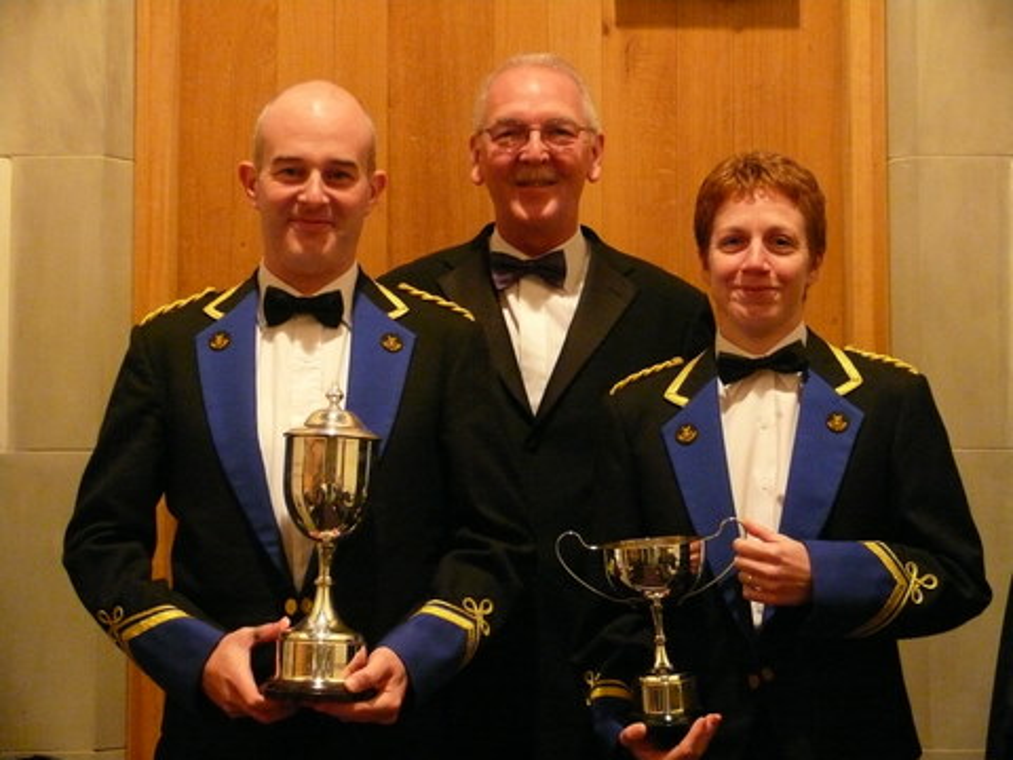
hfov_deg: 26.3
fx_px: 2166
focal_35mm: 74
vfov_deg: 19.9
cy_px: 380
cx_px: 506
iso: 800
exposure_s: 1/25
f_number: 3.2
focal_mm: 15.6
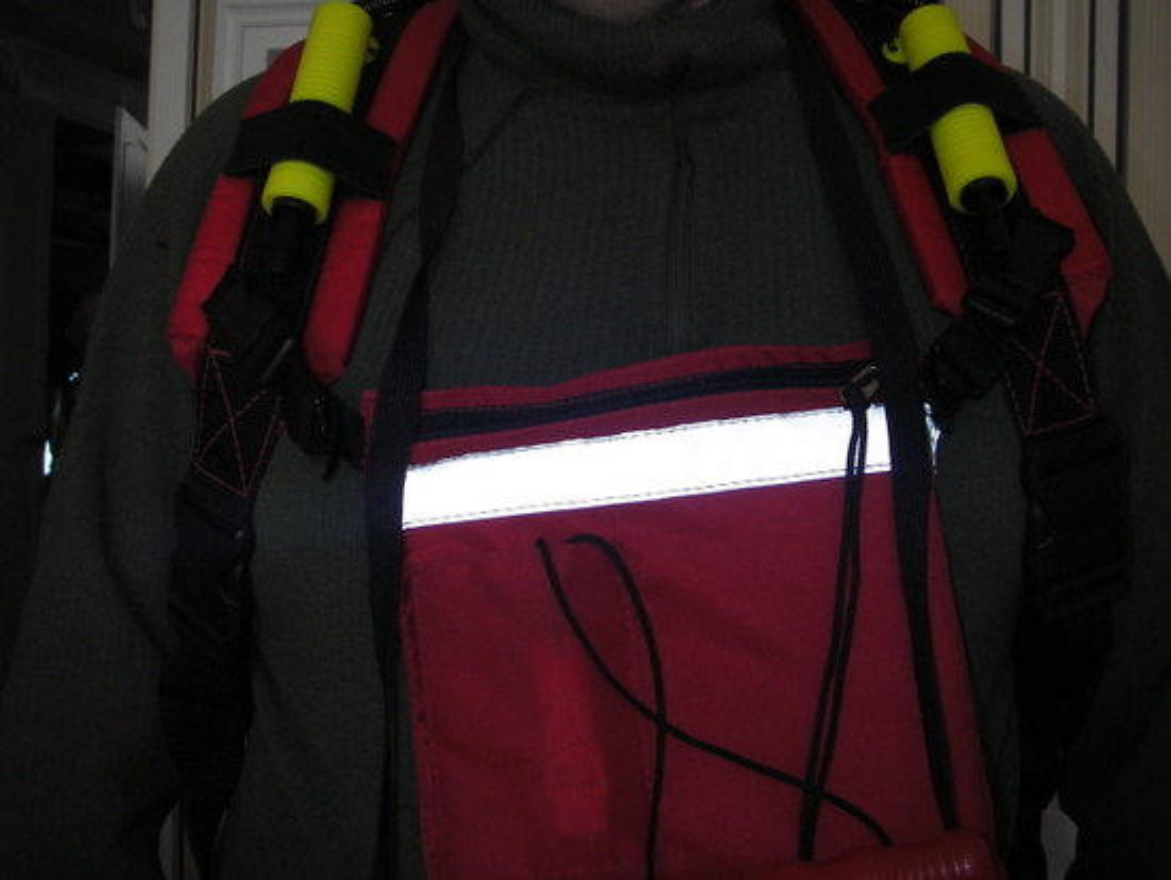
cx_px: 586
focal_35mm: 38
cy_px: 440
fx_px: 1286
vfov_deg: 37.7
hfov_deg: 49.0
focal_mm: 6.3
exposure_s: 1/30
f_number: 3.3
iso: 100
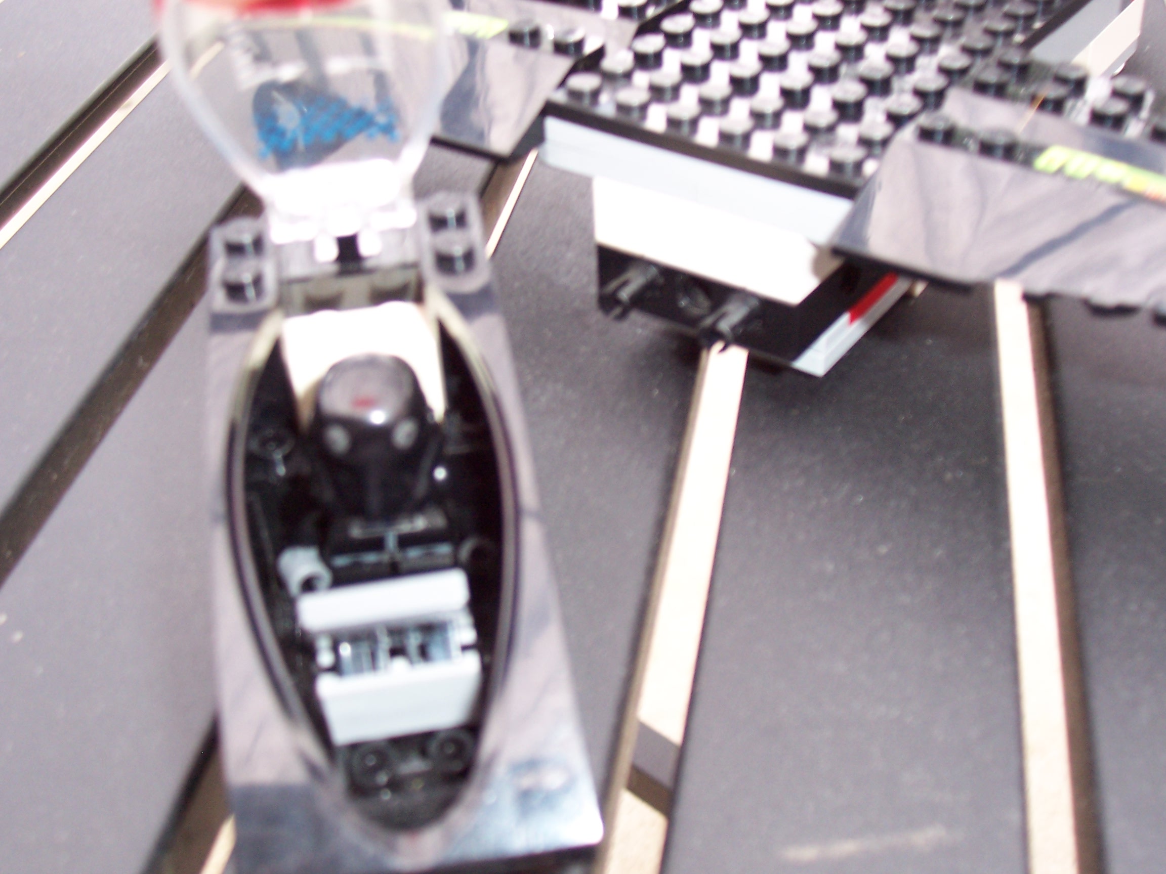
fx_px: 1415
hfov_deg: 44.8
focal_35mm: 42
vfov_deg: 34.3
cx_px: 583
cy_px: 437
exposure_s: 1/90
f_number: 3
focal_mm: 7
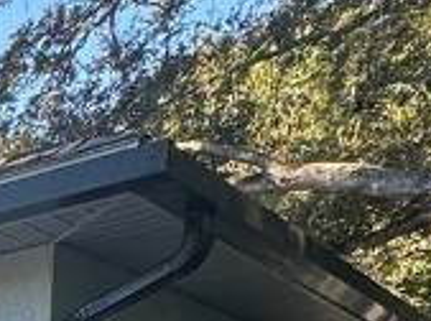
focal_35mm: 85
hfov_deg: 15.3
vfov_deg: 13.5
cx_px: -553
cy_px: 731
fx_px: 1056
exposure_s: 1/118
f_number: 2.2
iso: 40
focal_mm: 2.22
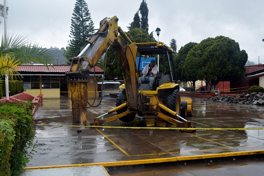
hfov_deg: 47.9
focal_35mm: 40
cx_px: 132
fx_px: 297
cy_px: 88
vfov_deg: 33.0
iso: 100
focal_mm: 27
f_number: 6.3
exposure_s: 1/160
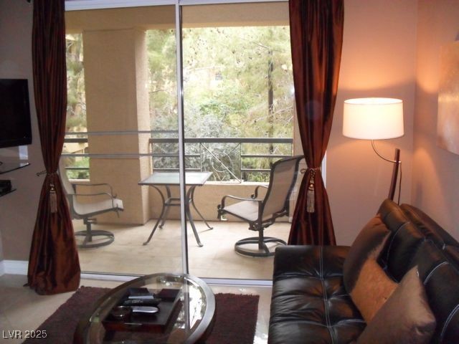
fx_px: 464
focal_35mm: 35
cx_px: 230
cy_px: 172
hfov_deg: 52.6
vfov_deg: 40.7
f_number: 3
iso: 320
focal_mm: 6.3
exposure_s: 1/45
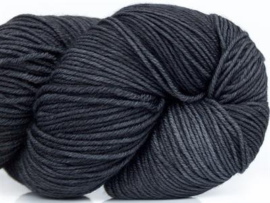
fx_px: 655
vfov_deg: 17.6
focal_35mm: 84
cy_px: 102
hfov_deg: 23.3
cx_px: 135
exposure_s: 1/26.2
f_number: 2.9
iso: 200
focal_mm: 17.25
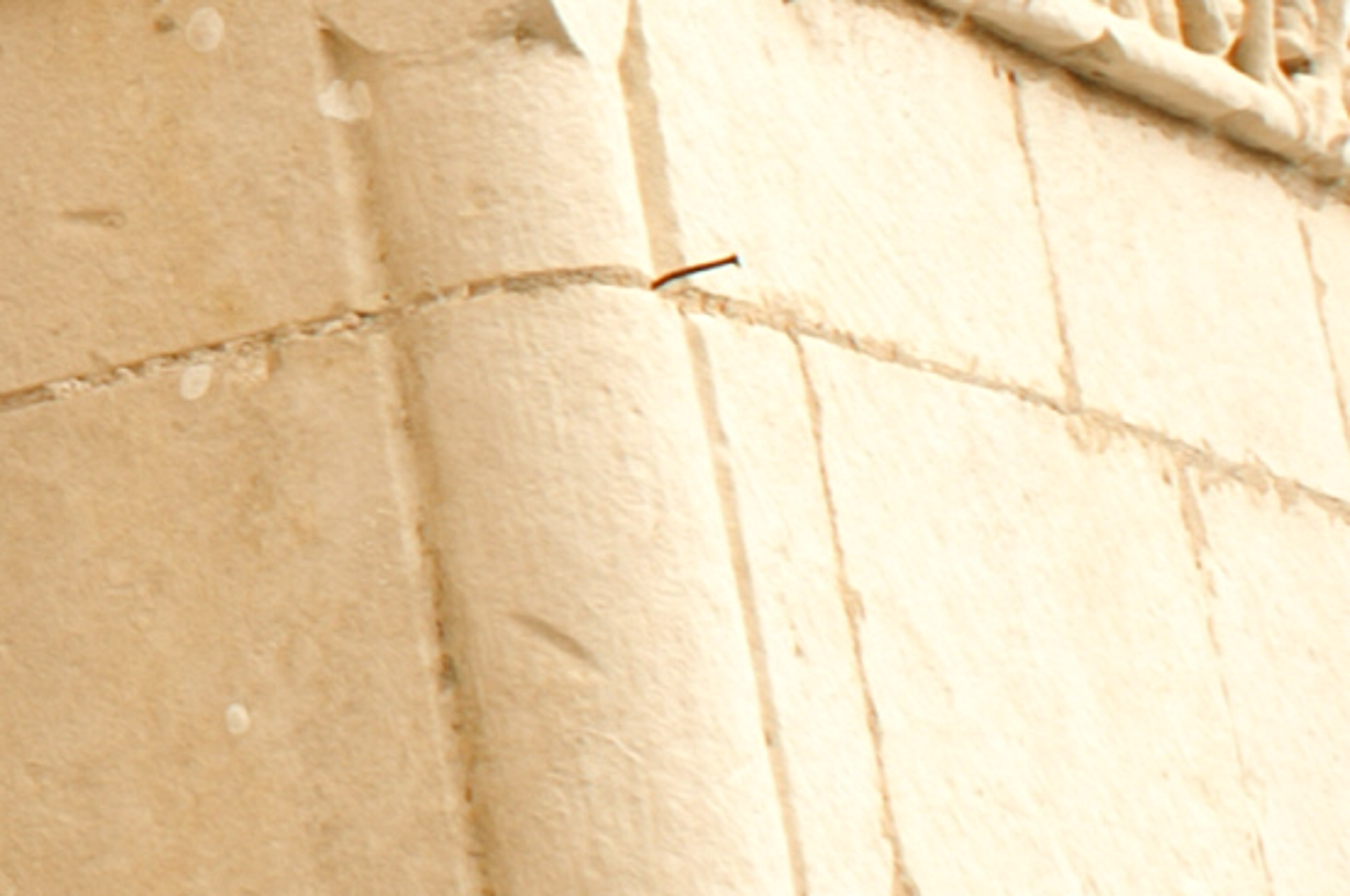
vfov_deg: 8.4
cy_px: -505
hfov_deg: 11.6
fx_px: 5954
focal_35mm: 159
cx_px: -1365
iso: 100
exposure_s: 1/100
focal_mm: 26
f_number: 7.1
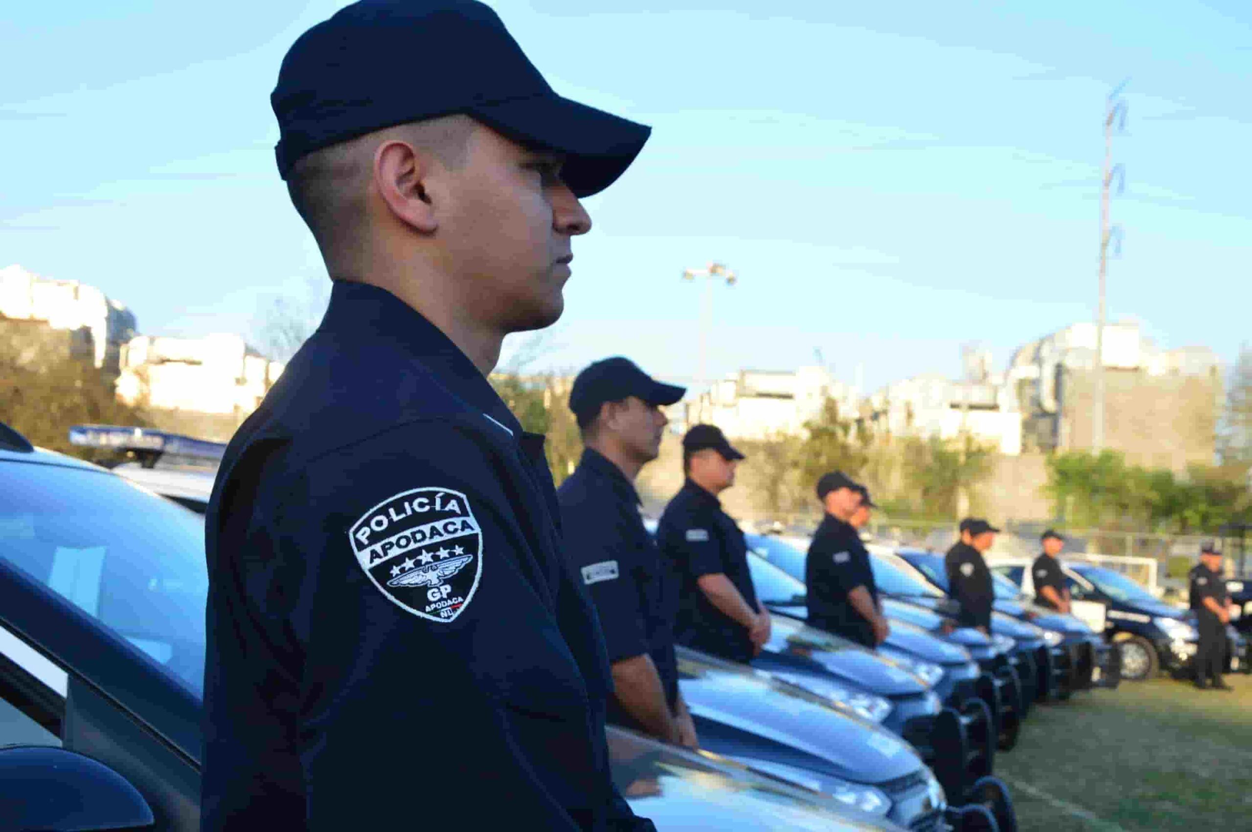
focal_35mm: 45
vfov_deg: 29.8
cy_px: 416
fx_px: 1564
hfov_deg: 43.6
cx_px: 626
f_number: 8
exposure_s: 1/200
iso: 400
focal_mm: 30
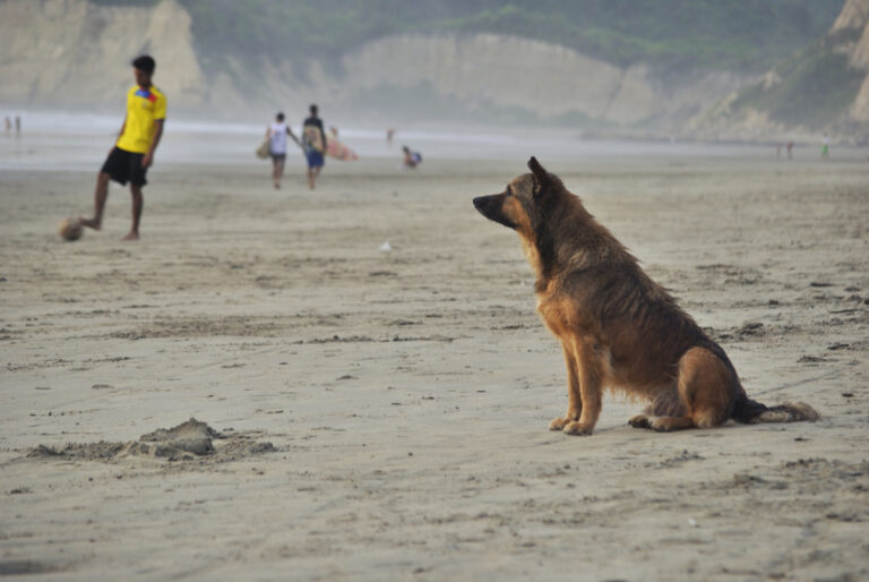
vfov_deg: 7.5
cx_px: 434
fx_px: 4422
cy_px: 291
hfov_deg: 11.2
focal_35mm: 183
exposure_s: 1/60
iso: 200
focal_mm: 122
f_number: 5.6
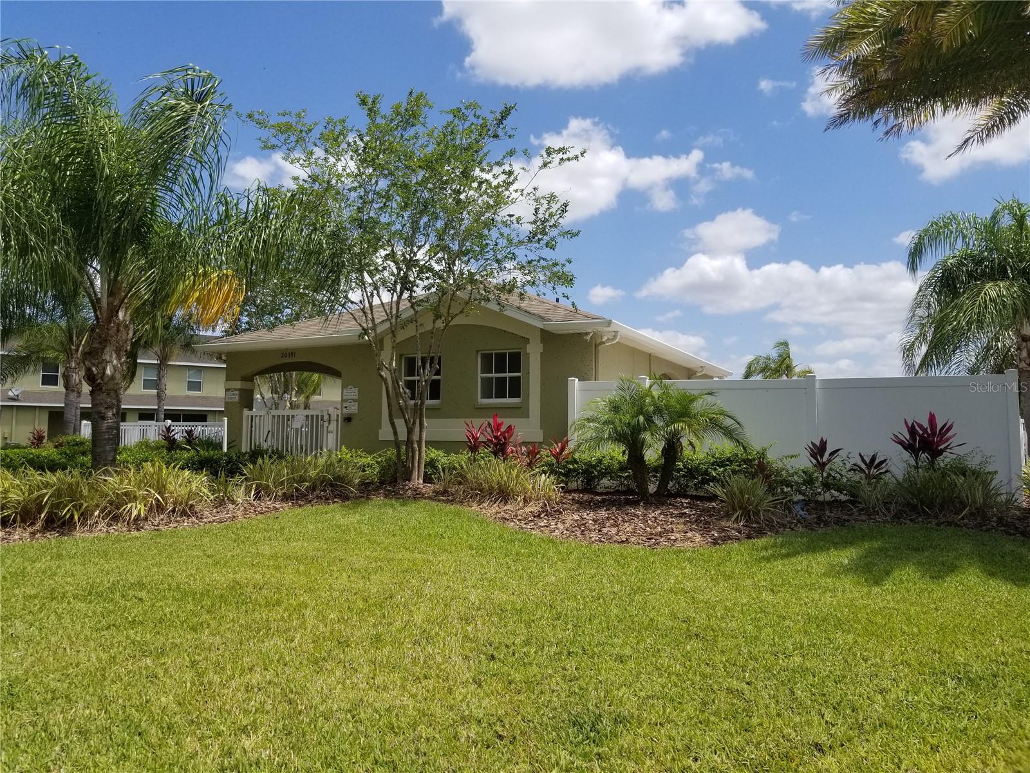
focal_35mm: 26
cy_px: 386
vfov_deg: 53.1
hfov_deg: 67.3
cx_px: 515
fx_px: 774
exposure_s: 1/3416
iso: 50
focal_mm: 4.25
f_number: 1.7
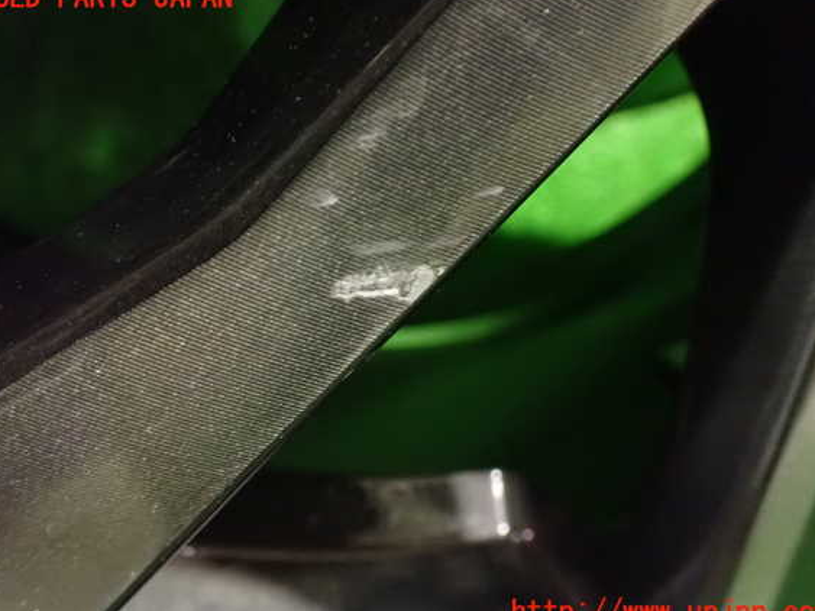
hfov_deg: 56.8
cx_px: 404
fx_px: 753
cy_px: 306
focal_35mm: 32
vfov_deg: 44.1
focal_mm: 5.4
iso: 1600
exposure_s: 1/15
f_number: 2.3
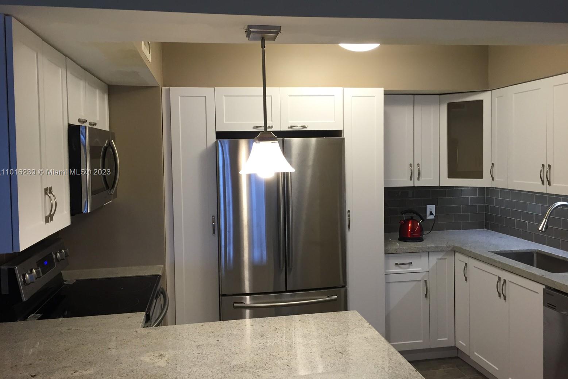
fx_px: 489
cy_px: 173
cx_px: 286
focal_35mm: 31
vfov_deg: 42.3
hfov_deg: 60.3
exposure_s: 1/30
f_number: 2.2
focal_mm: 4.15
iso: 40
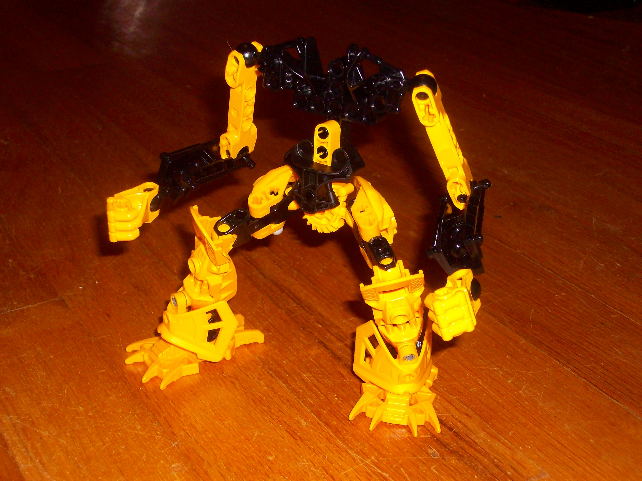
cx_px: 321
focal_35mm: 53
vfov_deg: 27.5
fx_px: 983
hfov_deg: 36.2
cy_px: 240
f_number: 3.6
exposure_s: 1/70.6
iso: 160
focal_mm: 8.8
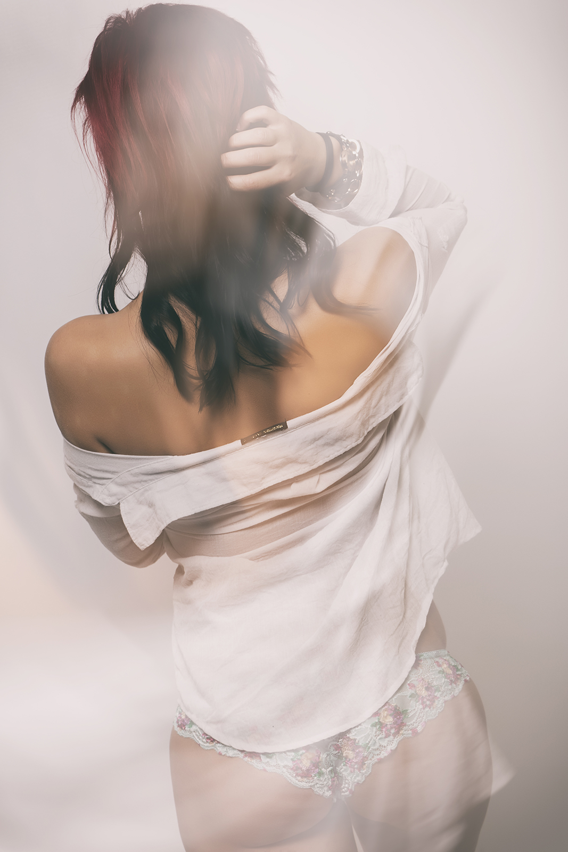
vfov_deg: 28.1
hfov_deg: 18.9
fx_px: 1703
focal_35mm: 72
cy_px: 426
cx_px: 284
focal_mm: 48
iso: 100
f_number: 9
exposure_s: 1/200
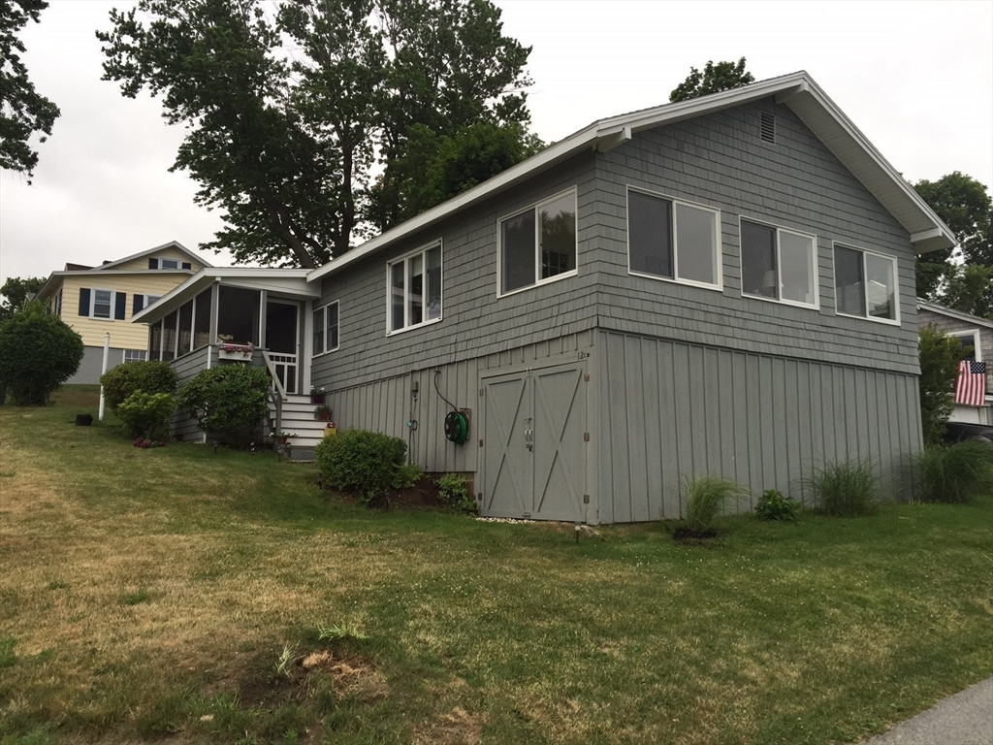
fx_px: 832
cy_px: 372
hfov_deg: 61.7
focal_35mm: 29
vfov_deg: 48.2
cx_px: 496
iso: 40
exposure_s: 1/120
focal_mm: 4.15
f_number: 2.2
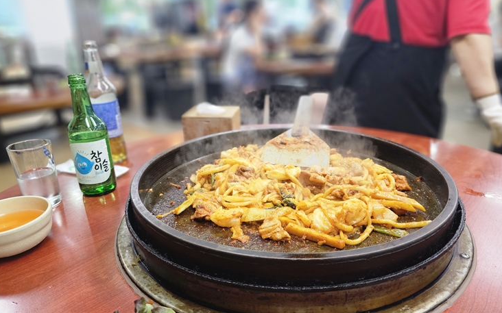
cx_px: 249
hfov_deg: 72.6
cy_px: 166
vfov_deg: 49.2
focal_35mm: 25
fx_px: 342
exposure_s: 1/120
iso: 640
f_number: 1.7
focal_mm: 6.3
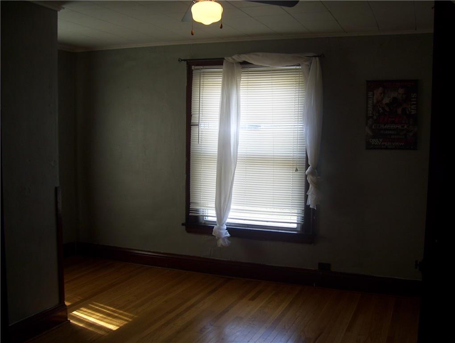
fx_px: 474
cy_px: 172
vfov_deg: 39.7
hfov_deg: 51.3
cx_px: 228
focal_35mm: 36
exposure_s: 1/60
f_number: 2.7
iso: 80
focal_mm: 6
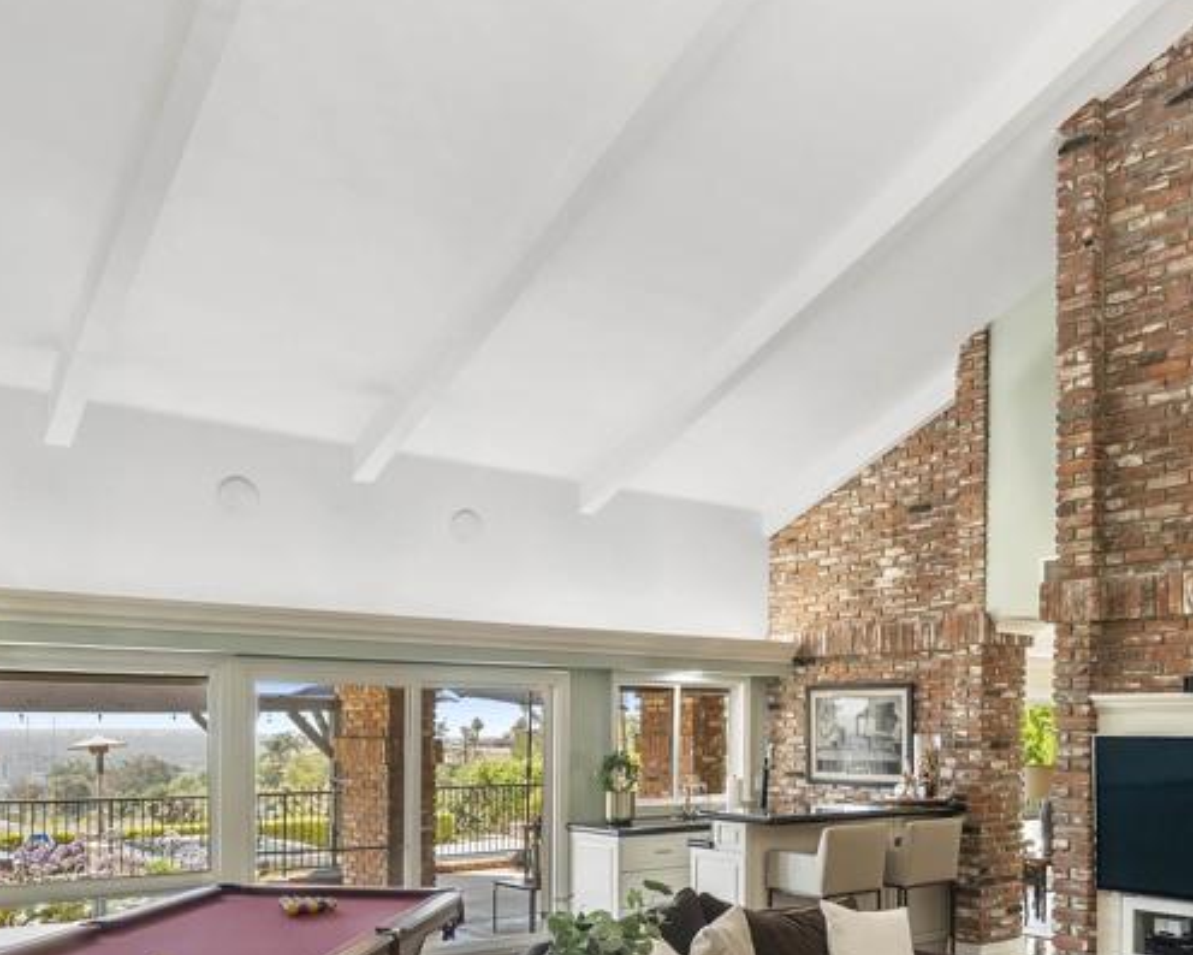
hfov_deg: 57.1
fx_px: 1095
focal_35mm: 31
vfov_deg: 45.5
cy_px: 712
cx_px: 625
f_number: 8
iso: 500
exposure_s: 1/1.25
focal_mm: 16
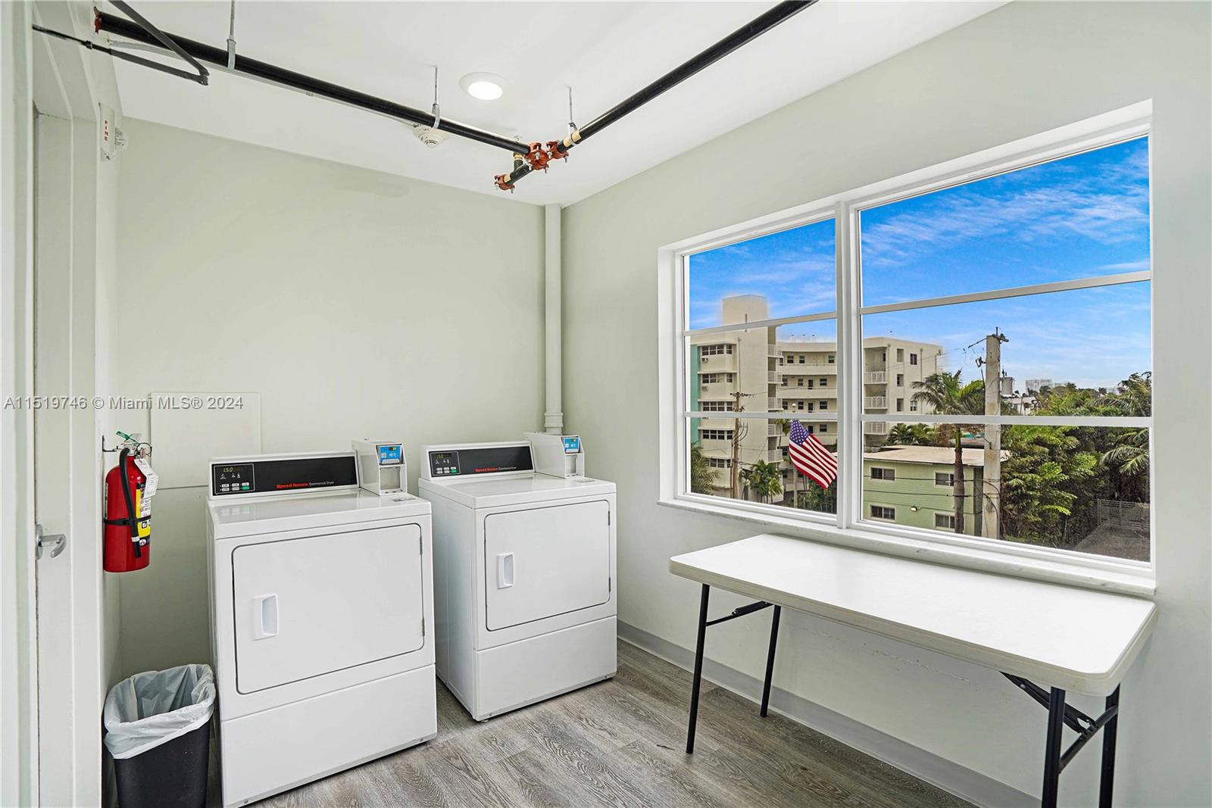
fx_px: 539
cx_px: 606
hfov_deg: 96.7
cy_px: 404
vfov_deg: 73.8
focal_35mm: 16
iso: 250
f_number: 4.5
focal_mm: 16
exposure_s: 1/160
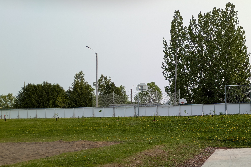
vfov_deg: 32.7
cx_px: 185
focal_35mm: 40
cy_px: 127
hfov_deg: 46.8
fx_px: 279
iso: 50
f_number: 1.89
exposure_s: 1/2092
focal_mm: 5.43
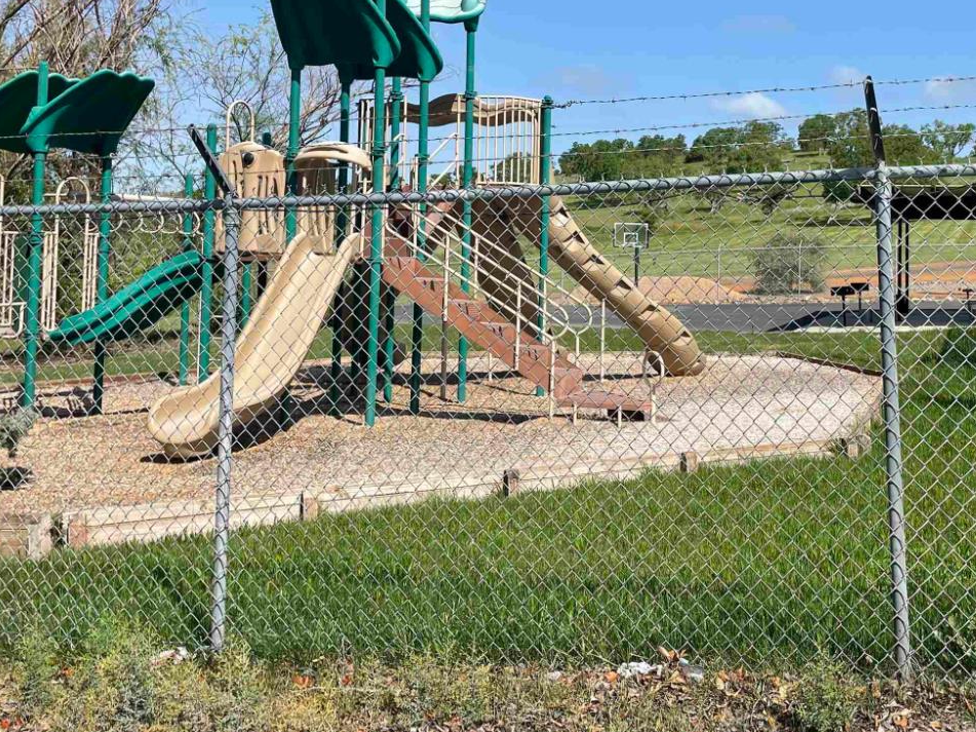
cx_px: 667
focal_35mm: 41
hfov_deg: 45.0
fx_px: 1156
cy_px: 208
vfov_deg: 34.6
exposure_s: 1/3731
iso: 32
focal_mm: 4.2
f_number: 1.6
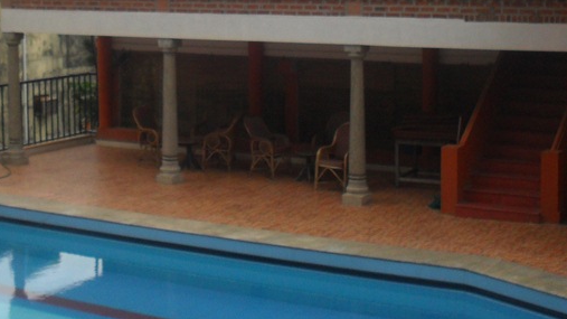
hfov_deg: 27.5
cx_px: 226
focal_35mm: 77
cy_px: -2
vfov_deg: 15.4
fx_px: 1157
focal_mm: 6.3
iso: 100
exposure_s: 1/90
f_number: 3.2
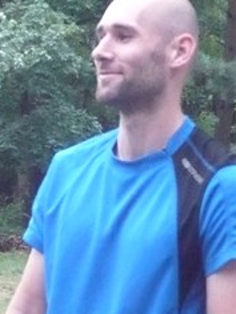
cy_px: 239
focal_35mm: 195
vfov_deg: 10.1
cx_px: 116
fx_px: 1773
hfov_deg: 7.6
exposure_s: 1/100
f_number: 4
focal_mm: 11.5
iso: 800
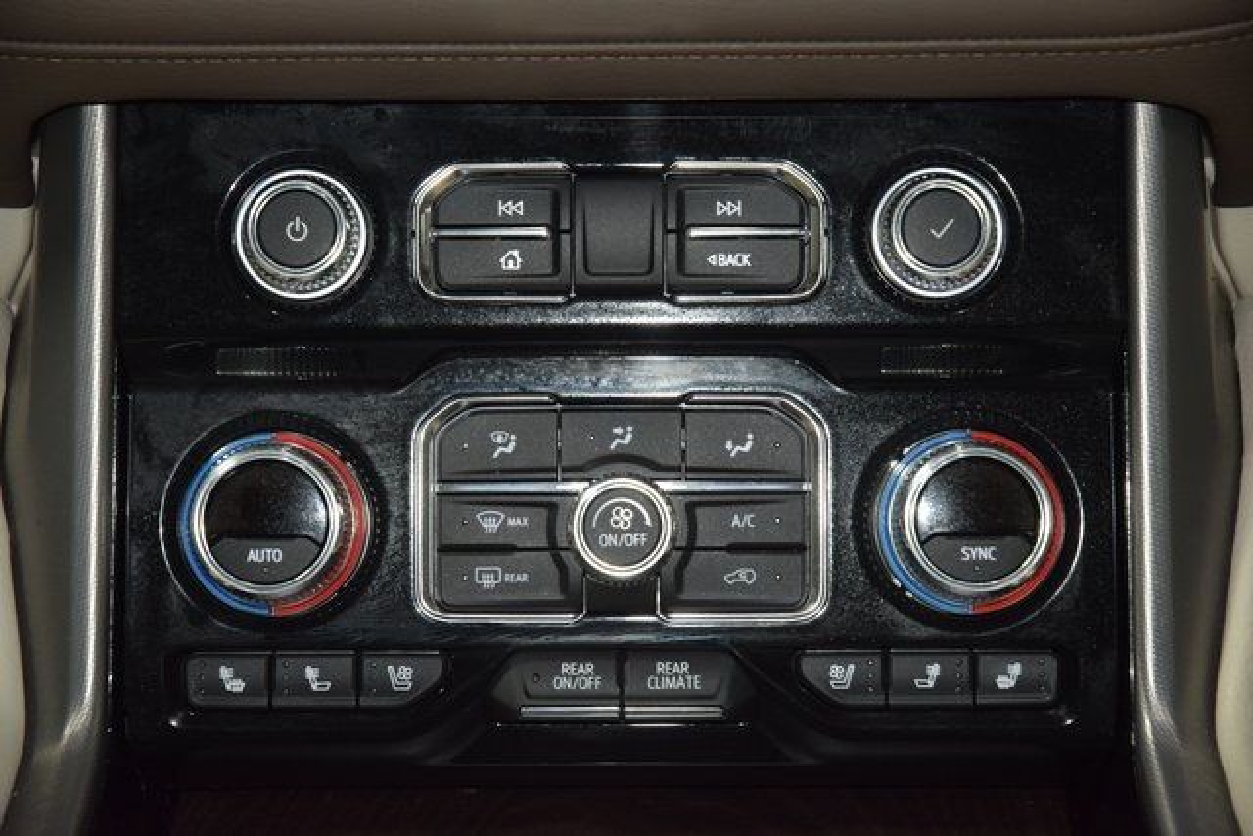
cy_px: 418
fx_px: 3655
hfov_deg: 19.5
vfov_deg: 13.0
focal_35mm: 105
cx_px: 626
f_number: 4.5
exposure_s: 1/50
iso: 1400
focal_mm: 70
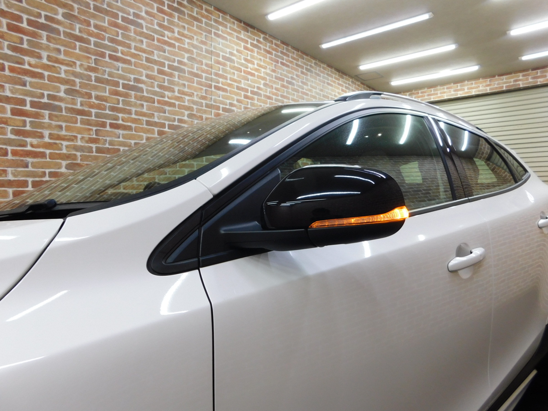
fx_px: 364
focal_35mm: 23
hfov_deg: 73.9
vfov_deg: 58.9
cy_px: 206
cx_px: 274
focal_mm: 4
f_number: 3
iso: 160
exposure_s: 1/30
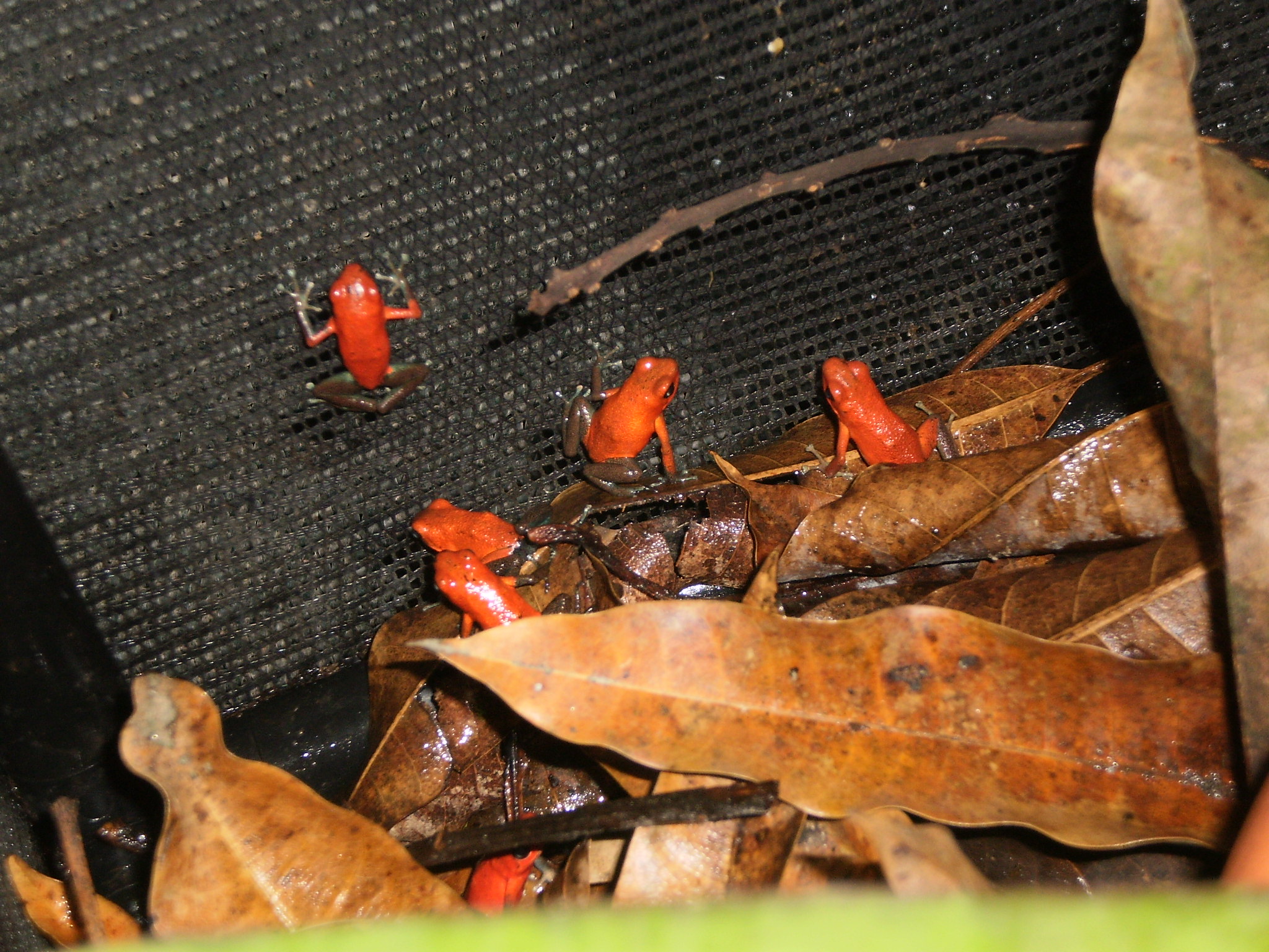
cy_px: 476
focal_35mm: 108
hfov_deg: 18.2
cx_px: 634
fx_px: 3959
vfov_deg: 13.7
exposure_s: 1/100
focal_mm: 18.9
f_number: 5.9
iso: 125
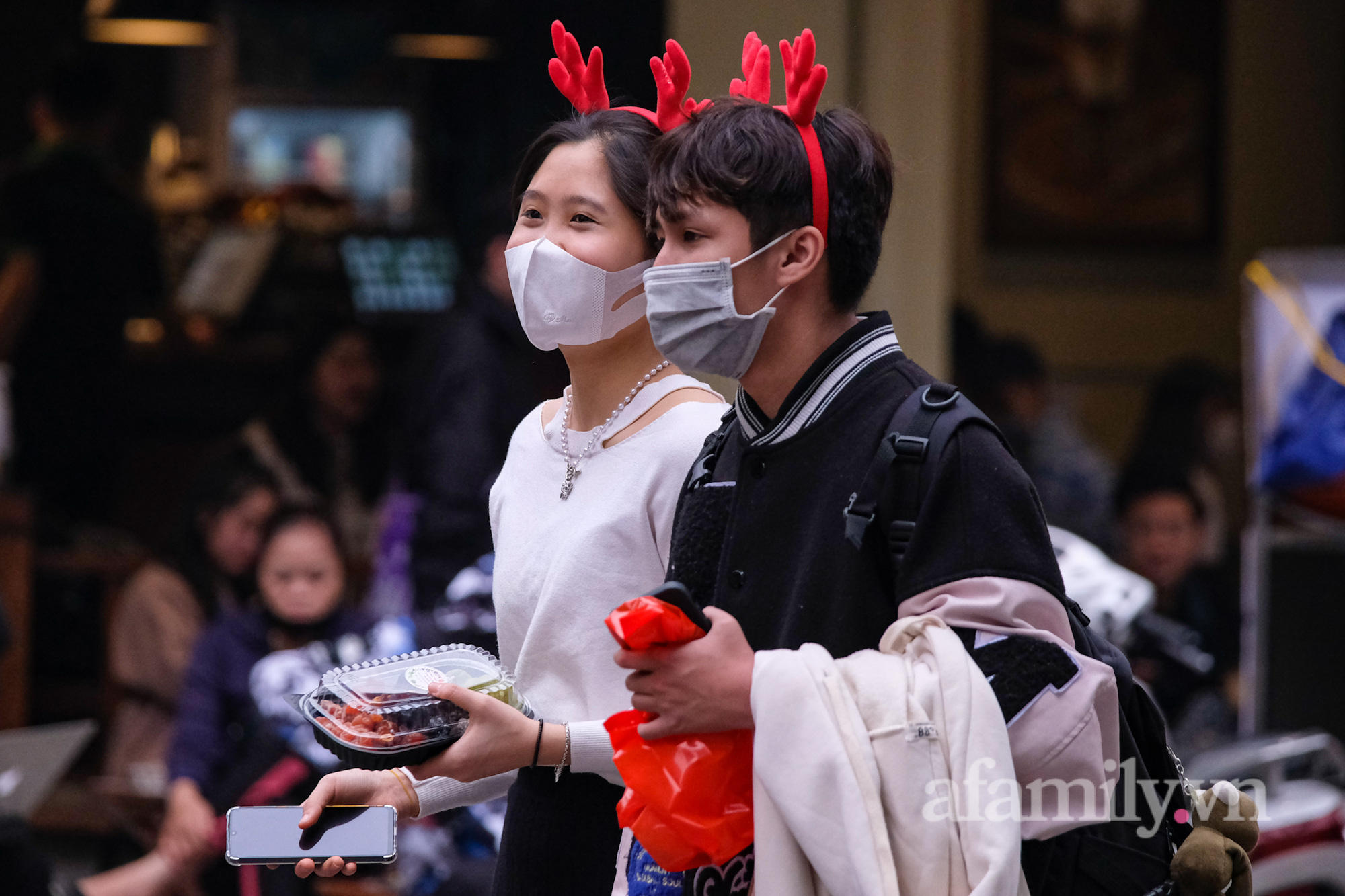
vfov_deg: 12.8
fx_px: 3997
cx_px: 672
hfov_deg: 19.1
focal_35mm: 107
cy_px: 448
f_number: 3.6
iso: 2500
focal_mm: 71.5
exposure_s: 1/500
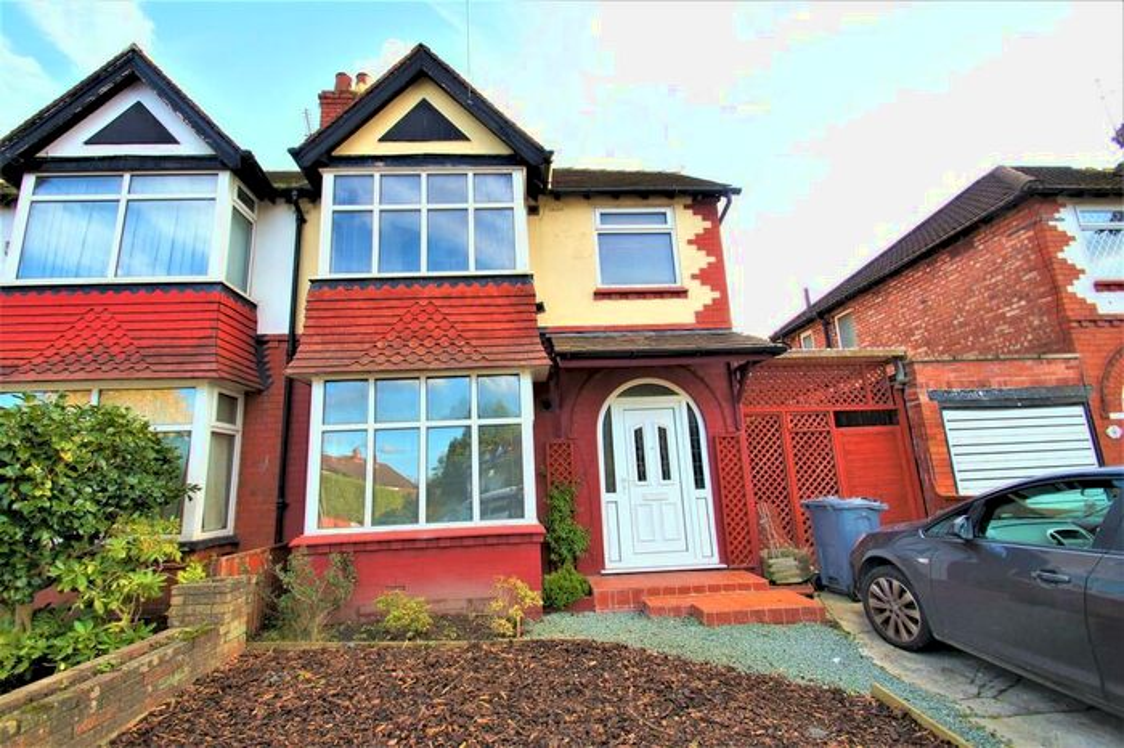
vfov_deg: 77.3
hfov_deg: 100.4
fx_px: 468
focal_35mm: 15
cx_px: 562
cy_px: 374
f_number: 6.3
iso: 100
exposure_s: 1/80
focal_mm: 10
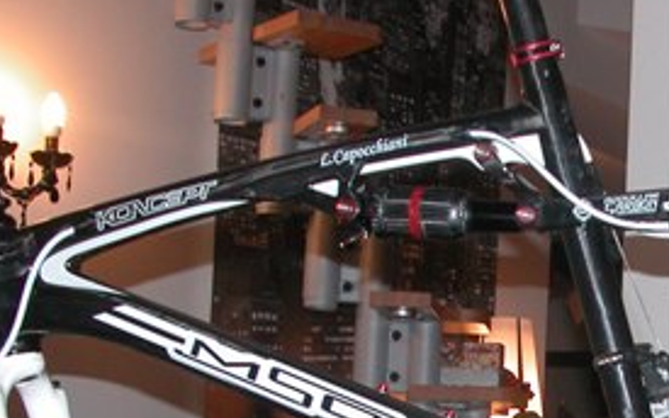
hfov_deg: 19.1
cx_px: 525
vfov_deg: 11.9
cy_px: 469
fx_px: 1970
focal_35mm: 108
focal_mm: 8.9
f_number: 2.8
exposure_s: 1/60
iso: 200
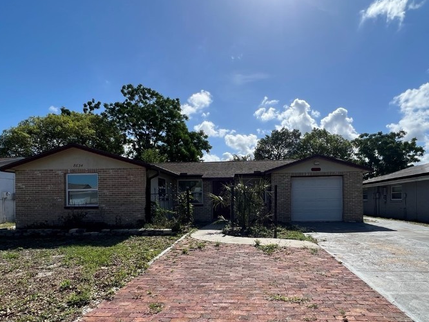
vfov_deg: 64.9
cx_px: 233
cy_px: 202
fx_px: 248
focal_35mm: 20
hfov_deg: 81.6
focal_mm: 1.57
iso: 32
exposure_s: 1/1783
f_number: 1.8
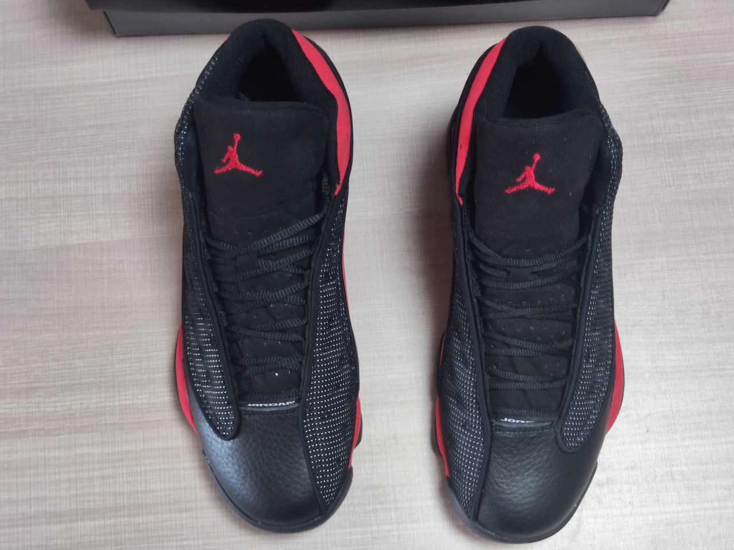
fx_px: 1018
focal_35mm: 48
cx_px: 367
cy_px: 275
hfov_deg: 39.7
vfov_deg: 30.3
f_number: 1.69
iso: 276
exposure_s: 1/90
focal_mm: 6.72
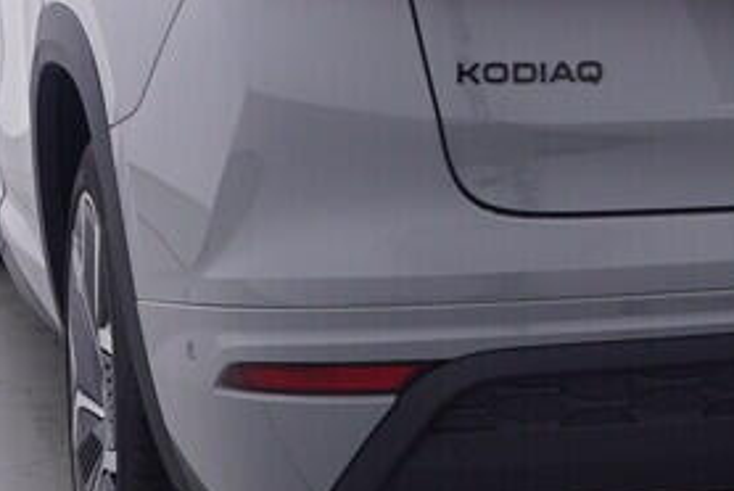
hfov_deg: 17.5
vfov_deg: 11.7
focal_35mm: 117
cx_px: 433
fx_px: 2380
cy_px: 42
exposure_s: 1/80
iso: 200
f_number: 5
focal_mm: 15
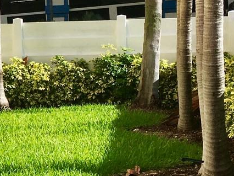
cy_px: 93
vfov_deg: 13.6
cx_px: -49
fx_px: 736
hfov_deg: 17.2
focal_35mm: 109
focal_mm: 4.15
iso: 25
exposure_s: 1/1923
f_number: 2.2
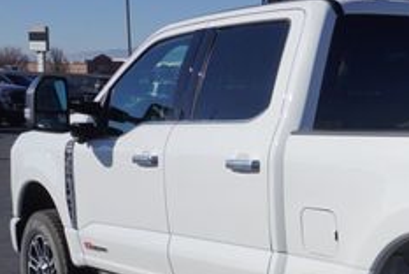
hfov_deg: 21.8
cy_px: 269
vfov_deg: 15.6
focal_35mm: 86
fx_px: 982
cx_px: 488
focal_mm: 21
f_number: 8
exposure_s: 1/500
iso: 100
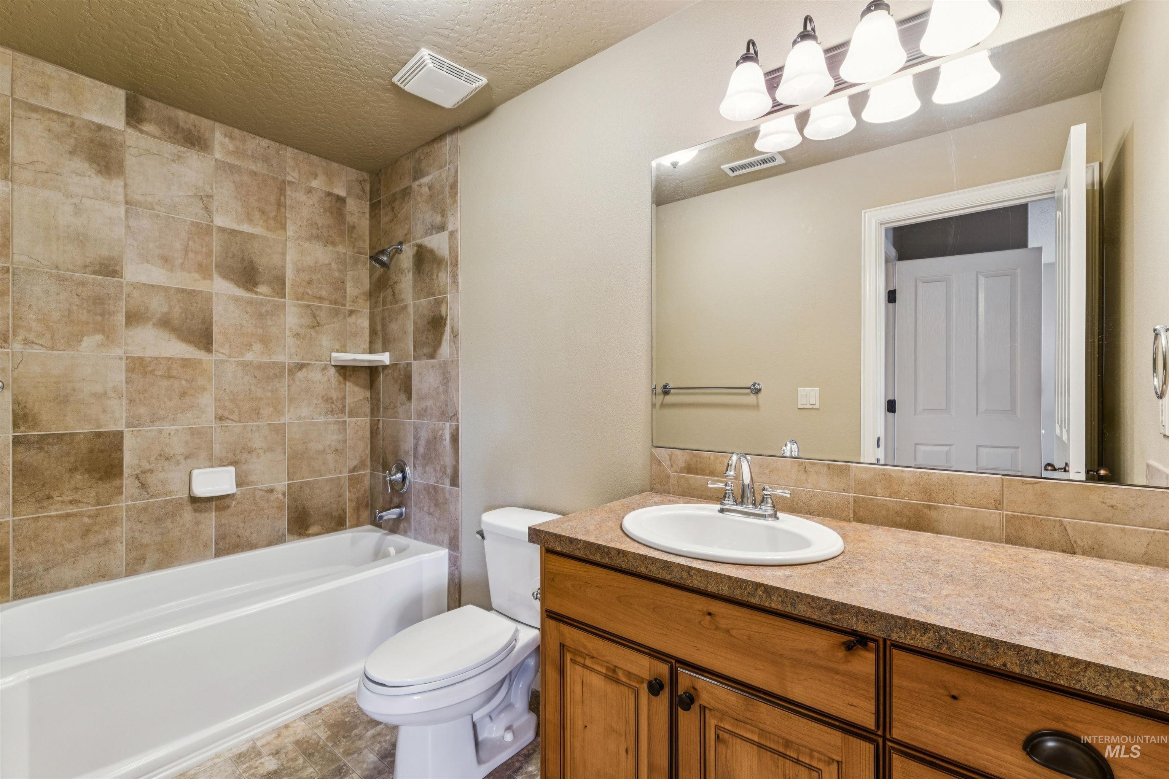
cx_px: 584
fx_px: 513
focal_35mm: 16
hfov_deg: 97.5
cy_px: 390
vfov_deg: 74.4
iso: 400
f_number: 13
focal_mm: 15.8
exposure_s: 1/1.67
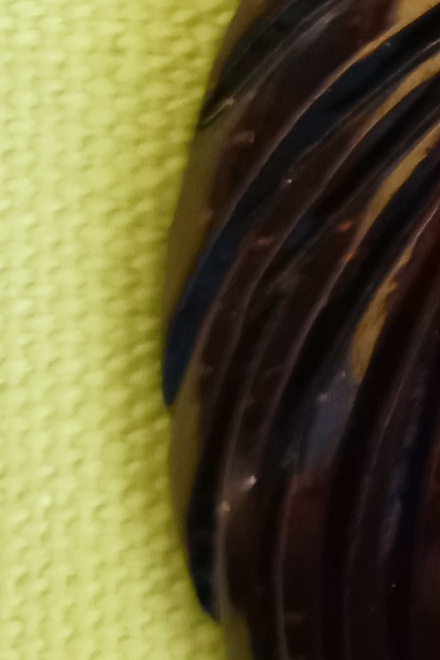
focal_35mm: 128
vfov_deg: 15.0
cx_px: 1163
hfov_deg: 9.2
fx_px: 2346
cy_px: -292
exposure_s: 1/33.3
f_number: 2
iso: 200
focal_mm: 4.6
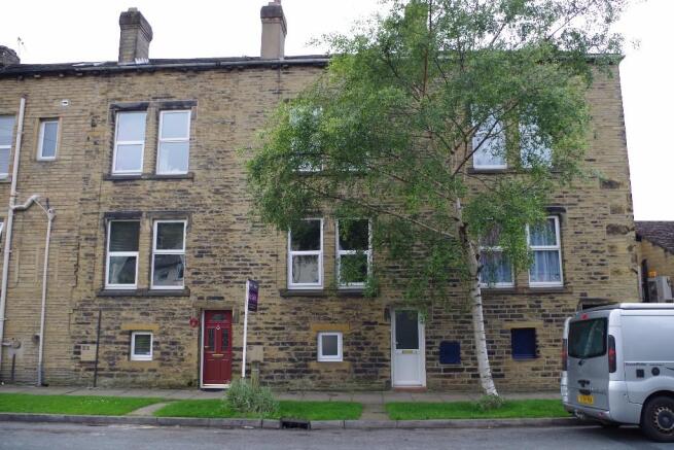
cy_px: 225
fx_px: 562
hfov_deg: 61.9
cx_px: 337
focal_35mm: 30
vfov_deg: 43.6
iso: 100
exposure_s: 1/125
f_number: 6.3
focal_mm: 20
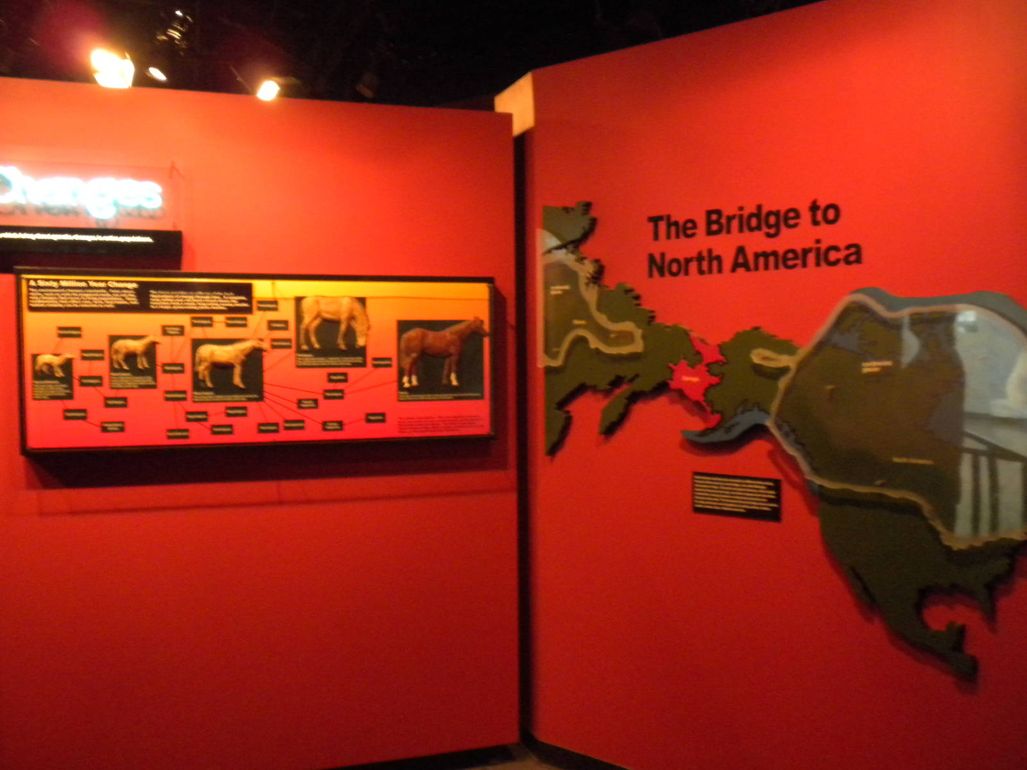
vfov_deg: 38.7
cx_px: 514
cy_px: 385
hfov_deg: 50.1
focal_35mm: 37
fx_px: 1098
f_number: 3.5
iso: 400
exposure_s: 1/6.6
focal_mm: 6.6
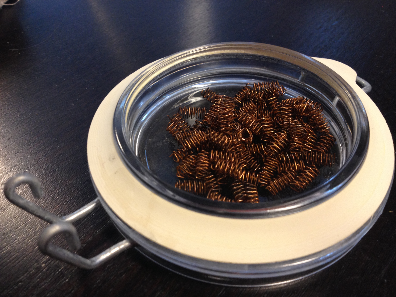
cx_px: 198
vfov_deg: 40.7
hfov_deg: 52.6
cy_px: 148
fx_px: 400
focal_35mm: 35
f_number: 2.4
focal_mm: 4.28
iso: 100
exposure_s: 1/20
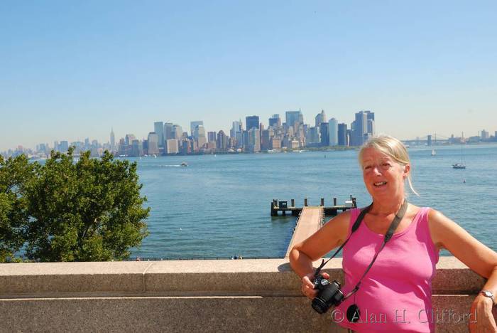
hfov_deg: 49.5
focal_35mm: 39
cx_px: 248
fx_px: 539
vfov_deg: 34.3
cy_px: 166
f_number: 13
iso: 100
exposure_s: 1/100
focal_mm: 26
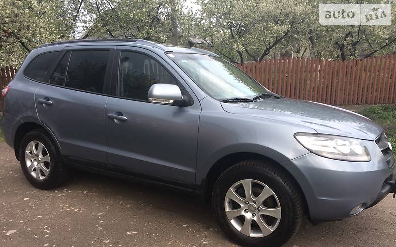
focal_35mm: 31
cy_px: 147
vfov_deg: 40.5
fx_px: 335
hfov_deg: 61.2
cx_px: 198
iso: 40
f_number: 2.2
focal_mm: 4.2
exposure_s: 1/50
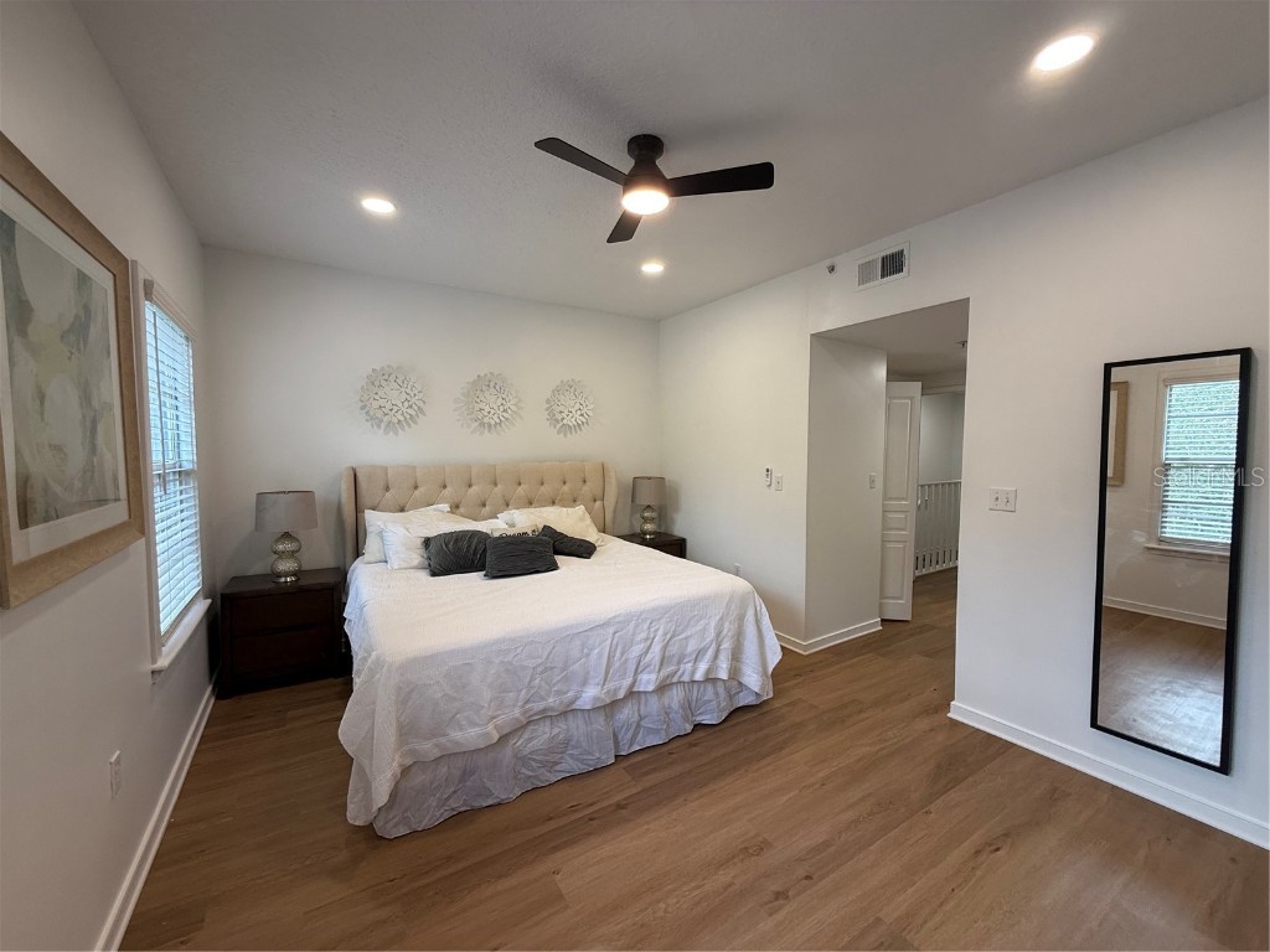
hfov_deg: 102.1
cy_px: 476
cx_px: 635
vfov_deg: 85.7
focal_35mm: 14
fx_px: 514
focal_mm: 2.22
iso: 100
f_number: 2.2
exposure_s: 1/99
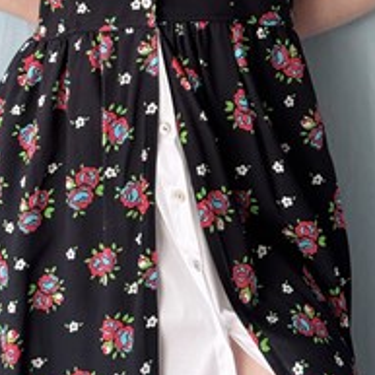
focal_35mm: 117
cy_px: -77
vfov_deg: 14.4
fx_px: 1434
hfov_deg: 14.9
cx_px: 181
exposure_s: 1/231
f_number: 1.78
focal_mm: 6.76
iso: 64
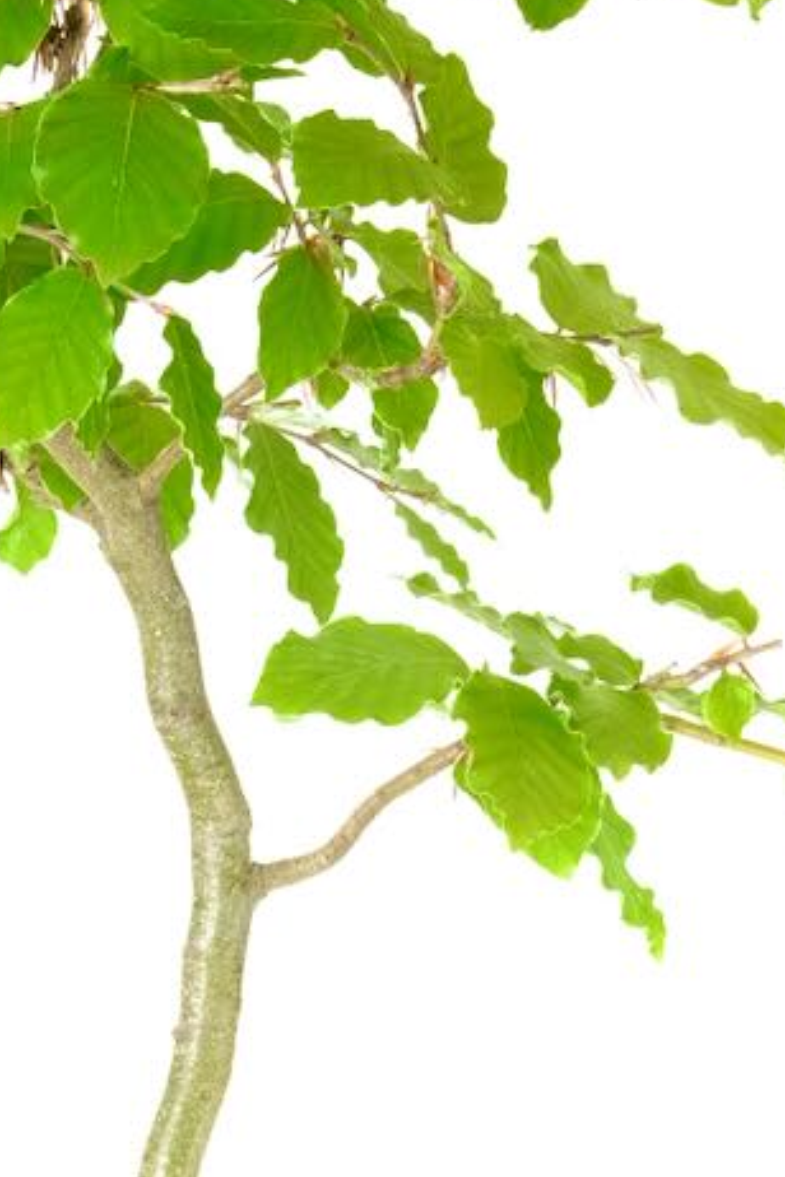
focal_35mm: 230
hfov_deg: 5.9
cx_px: -87
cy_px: 938
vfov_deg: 8.9
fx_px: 7522
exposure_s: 1/13
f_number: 11
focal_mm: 55
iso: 1600
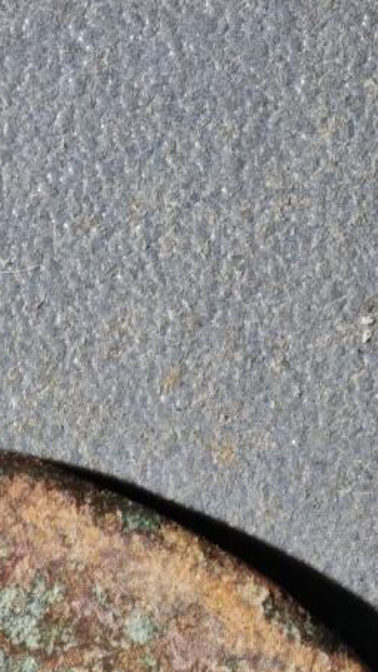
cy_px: 978
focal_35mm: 411
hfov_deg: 3.0
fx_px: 7319
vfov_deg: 5.2
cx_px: -157
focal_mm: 9
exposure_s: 1/100
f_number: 2
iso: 125
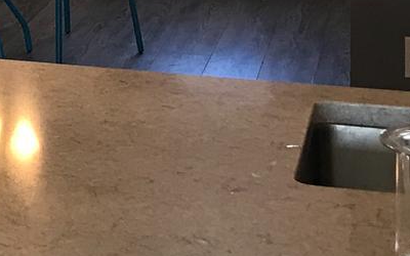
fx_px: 1698
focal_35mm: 152
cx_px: -158
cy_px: -256
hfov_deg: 13.2
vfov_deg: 8.2
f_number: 1.8
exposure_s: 1/40
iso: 20
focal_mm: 3.99
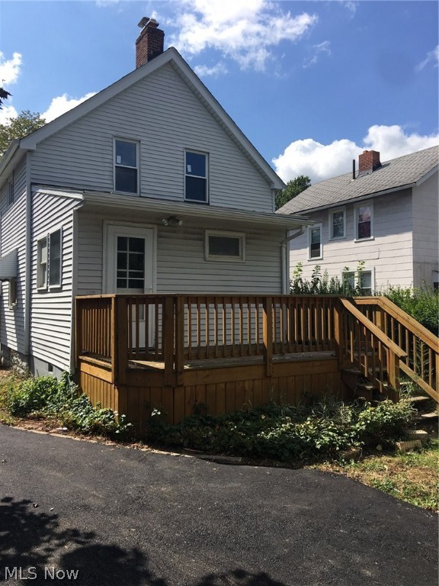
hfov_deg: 48.2
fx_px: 490
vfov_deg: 61.7
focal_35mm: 29
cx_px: 220
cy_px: 293
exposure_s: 1/1570
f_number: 2.2
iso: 25
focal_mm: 4.15
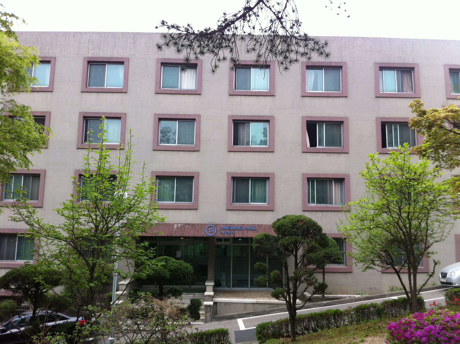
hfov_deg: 52.7
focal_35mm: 35
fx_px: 464
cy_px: 172
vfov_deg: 40.6
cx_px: 230
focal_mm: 3.85
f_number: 2.8
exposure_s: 1/200
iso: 80
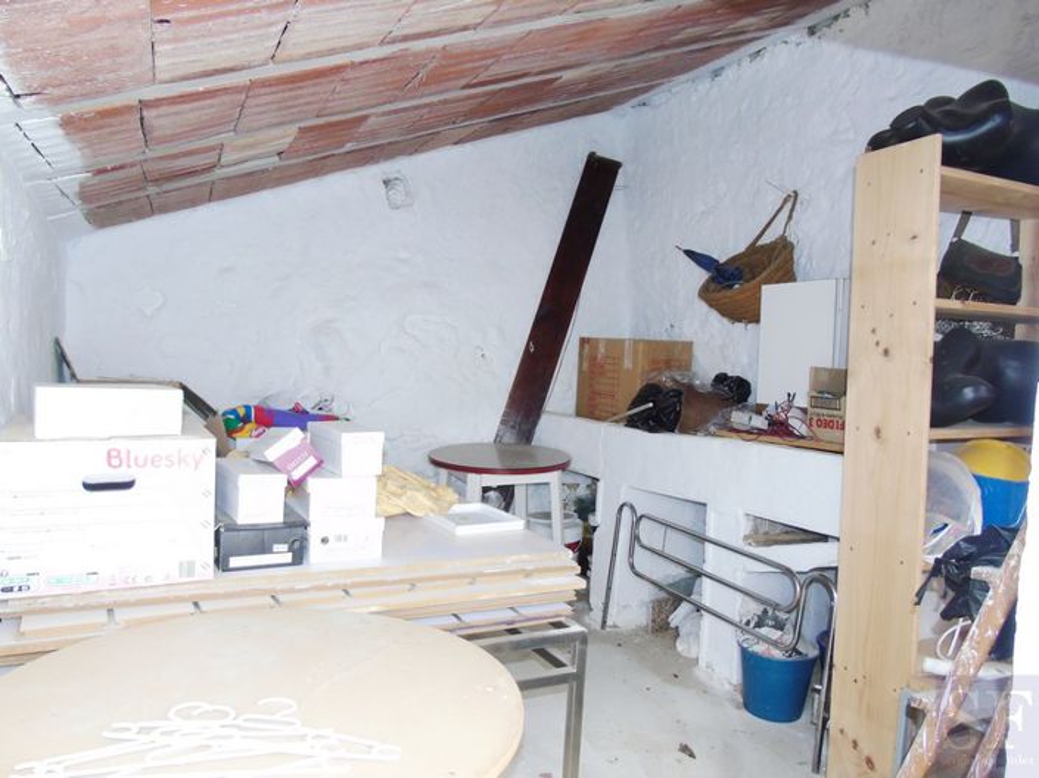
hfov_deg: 69.4
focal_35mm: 25
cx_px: 520
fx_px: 750
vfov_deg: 54.8
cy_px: 389
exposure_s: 1/30
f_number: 3.4
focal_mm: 4.4
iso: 200
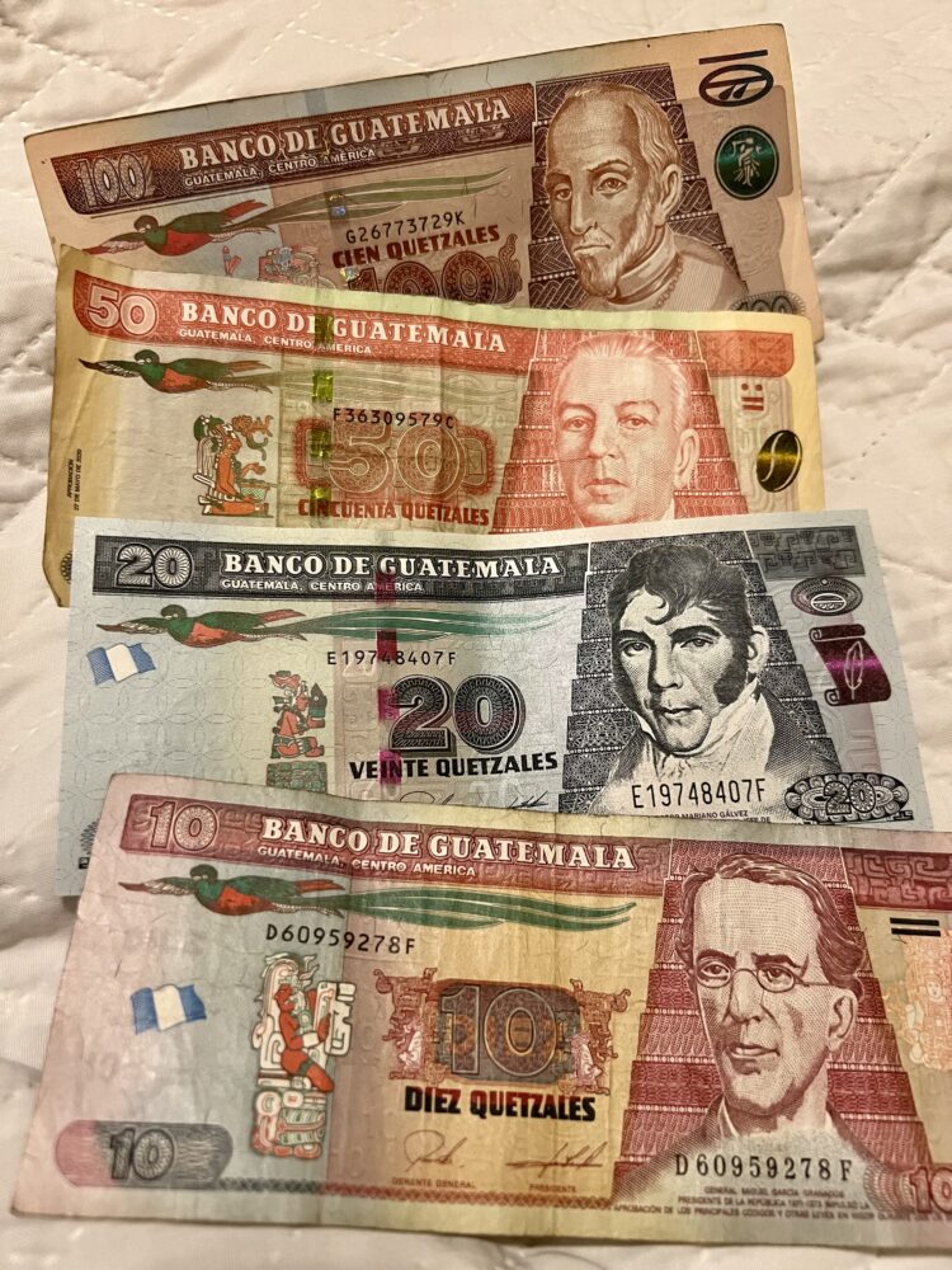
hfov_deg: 53.1
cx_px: 476
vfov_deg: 67.3
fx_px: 953
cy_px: 635
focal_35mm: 26
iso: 250
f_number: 1.5
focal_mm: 5.7
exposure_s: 1/60
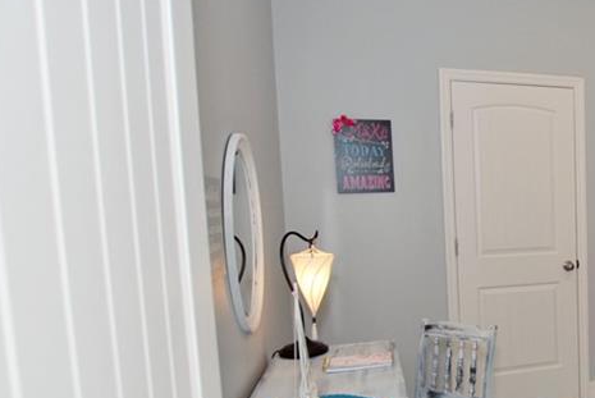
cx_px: 599
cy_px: 261
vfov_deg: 39.6
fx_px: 546
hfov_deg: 47.2
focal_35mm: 33
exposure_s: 1/60
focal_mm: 10
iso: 200
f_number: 4
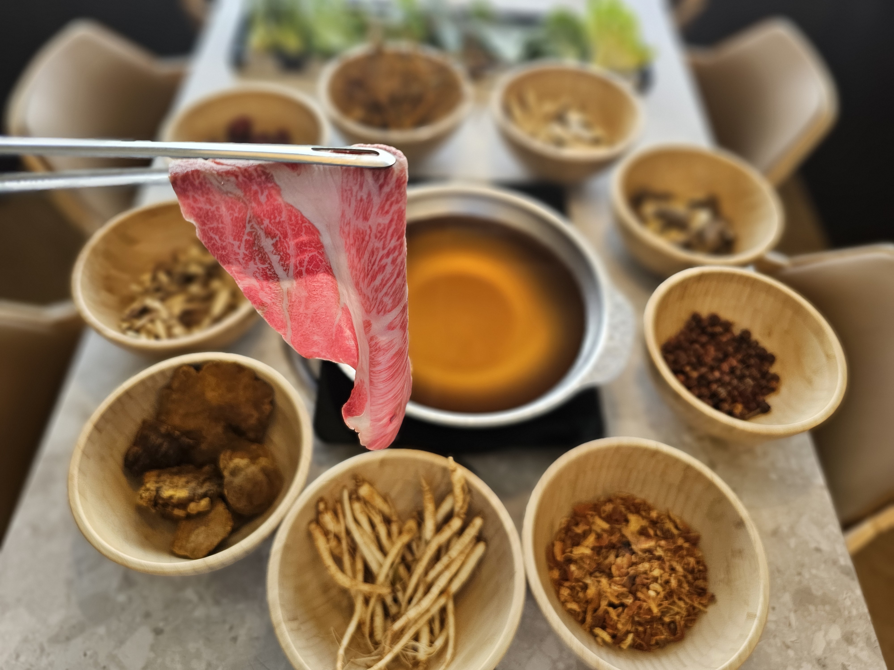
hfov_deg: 73.9
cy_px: 335
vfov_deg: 58.9
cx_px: 447
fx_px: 594
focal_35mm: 23
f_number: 1.7
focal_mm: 6.3
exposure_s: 1/120
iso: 160
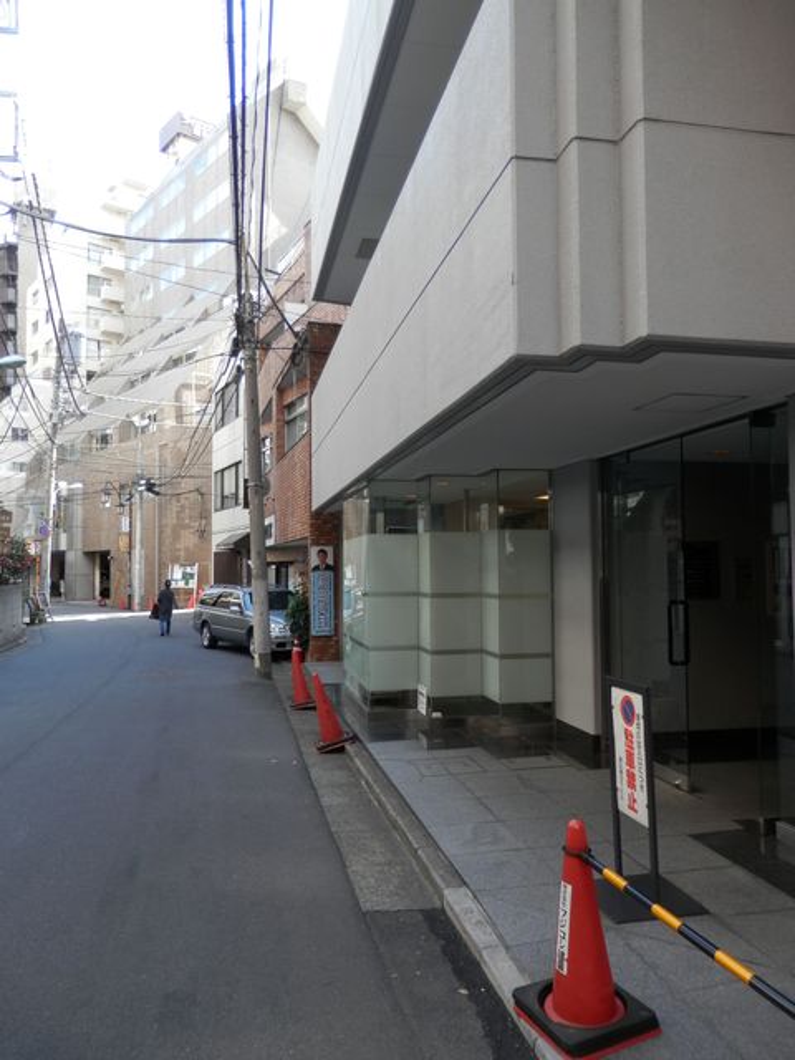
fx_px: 766
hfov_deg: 54.9
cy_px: 530
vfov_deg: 69.4
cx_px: 398
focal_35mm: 25
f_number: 3
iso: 80
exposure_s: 1/125
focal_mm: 4.5
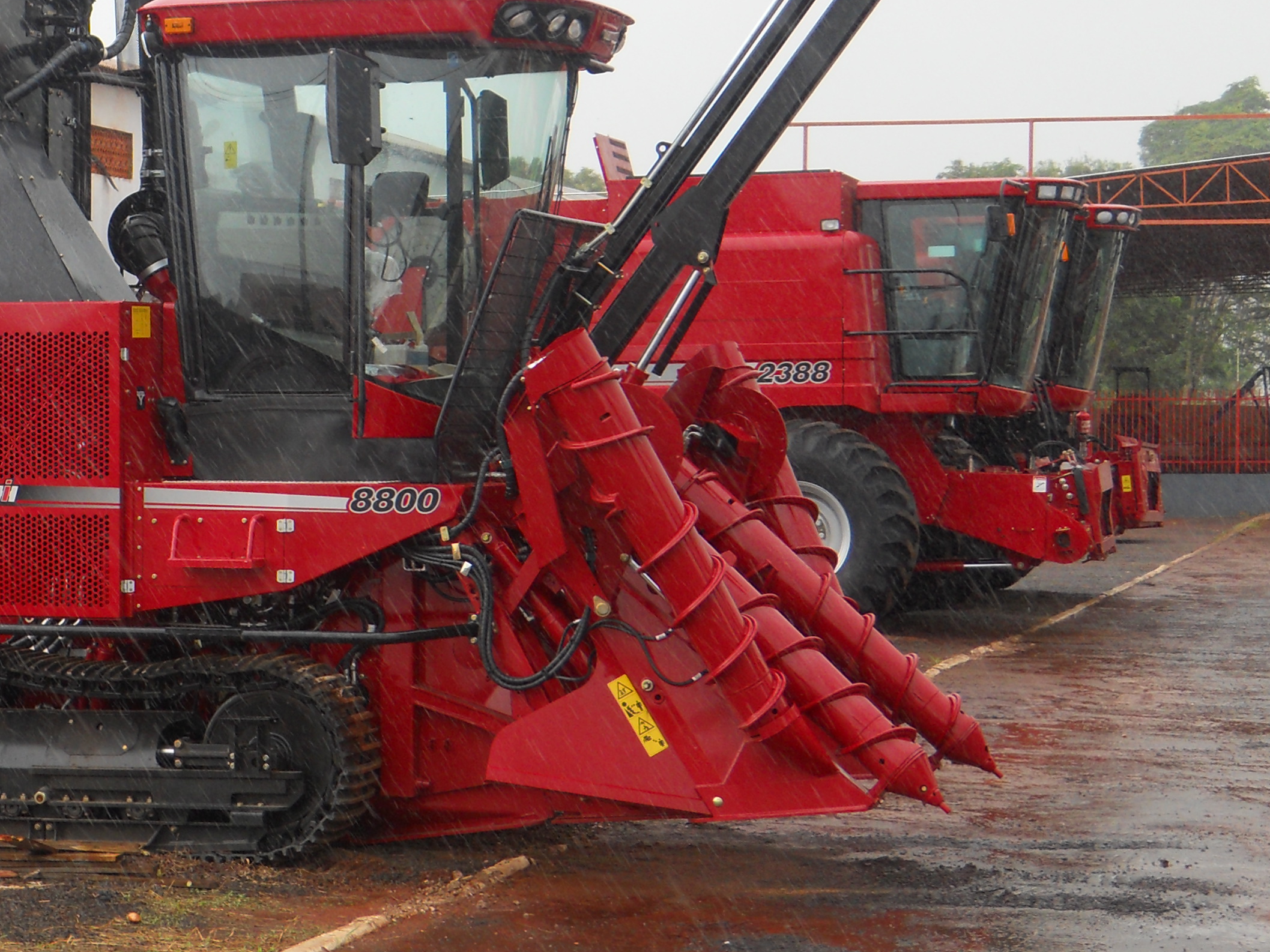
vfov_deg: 16.9
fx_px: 3192
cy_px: 346
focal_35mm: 87
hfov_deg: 22.0
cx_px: 135
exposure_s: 1/320
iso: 80
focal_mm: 8.3
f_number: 3.4
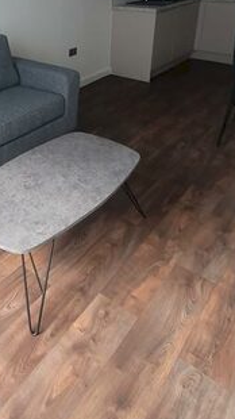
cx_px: 28
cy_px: 102
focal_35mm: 32
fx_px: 355
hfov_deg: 34.8
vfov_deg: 57.8
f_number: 2.2
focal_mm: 1.8
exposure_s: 1/50
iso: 160
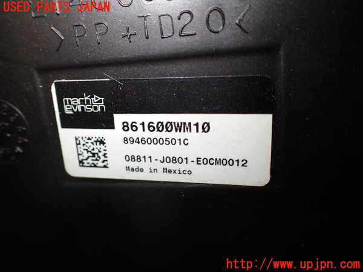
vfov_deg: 46.8
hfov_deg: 60.0
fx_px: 315
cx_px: 182
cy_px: 136
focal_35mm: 30
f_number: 2.3
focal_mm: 5.4
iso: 250
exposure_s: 1/125
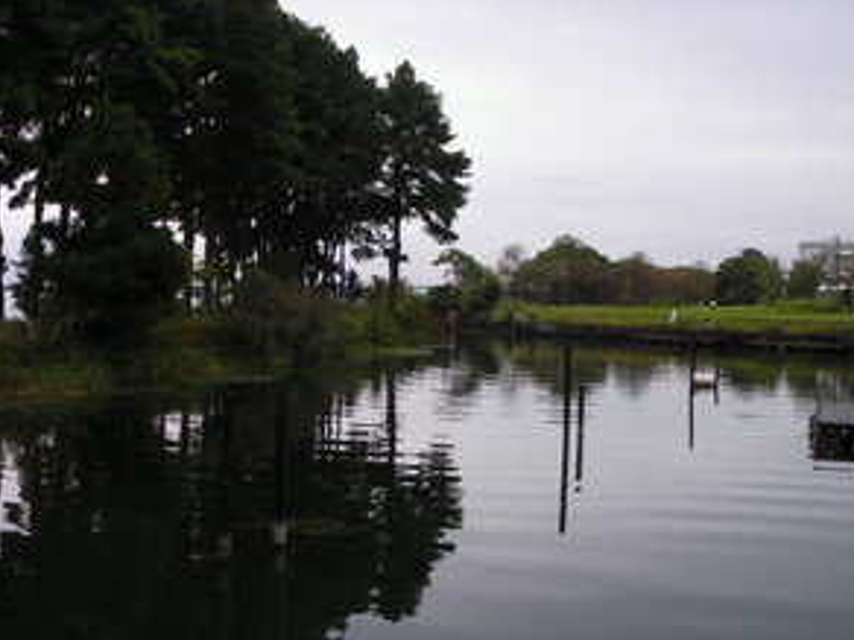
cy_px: 316
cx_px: 345
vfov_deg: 28.0
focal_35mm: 52
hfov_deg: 36.7
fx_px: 1283
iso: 50
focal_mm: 6.3
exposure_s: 1/92.1
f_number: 3.5
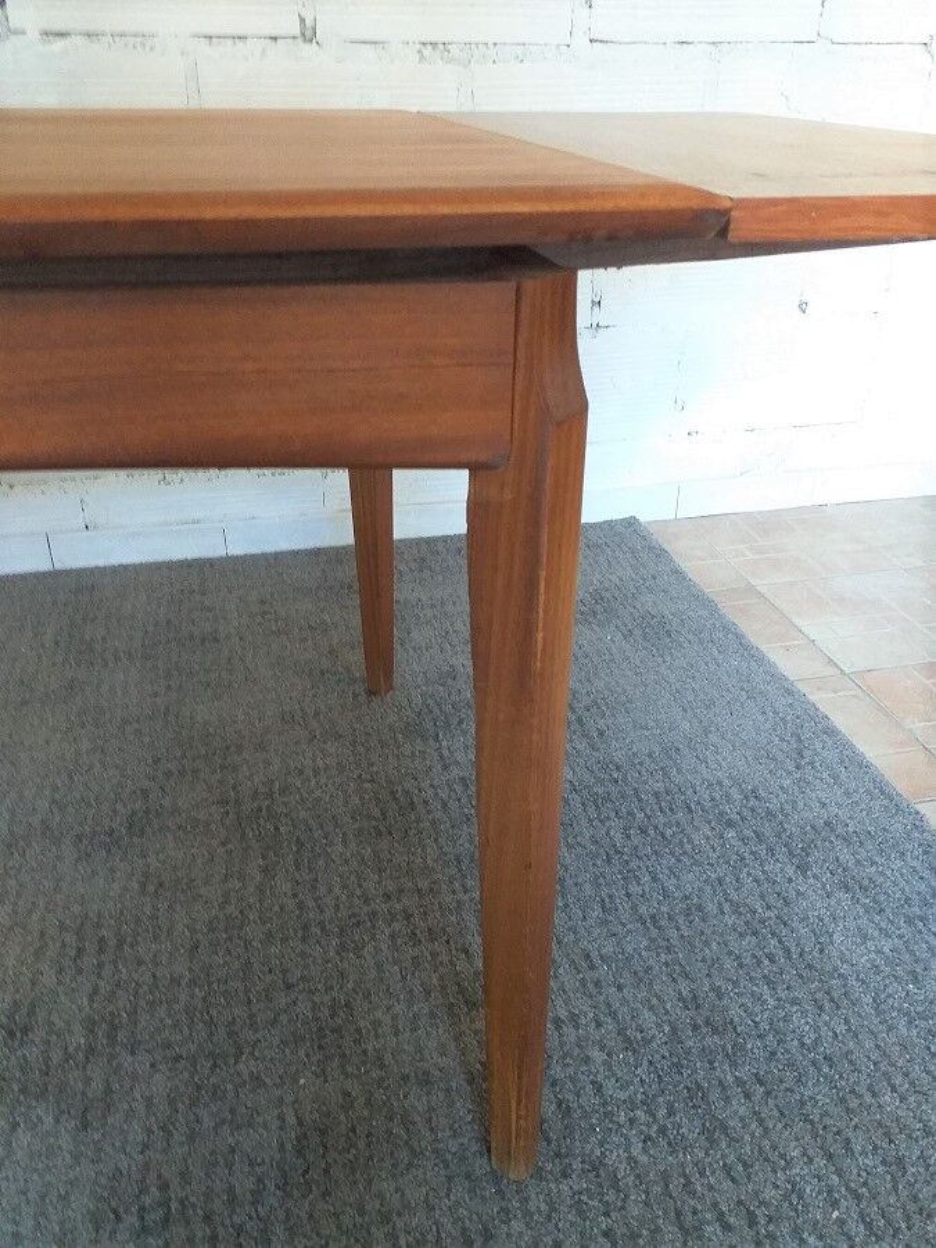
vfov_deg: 67.3
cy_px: 624
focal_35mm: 26
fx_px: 937
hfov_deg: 53.1
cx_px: 468
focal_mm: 3.6
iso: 250
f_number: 1.9
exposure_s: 1/25
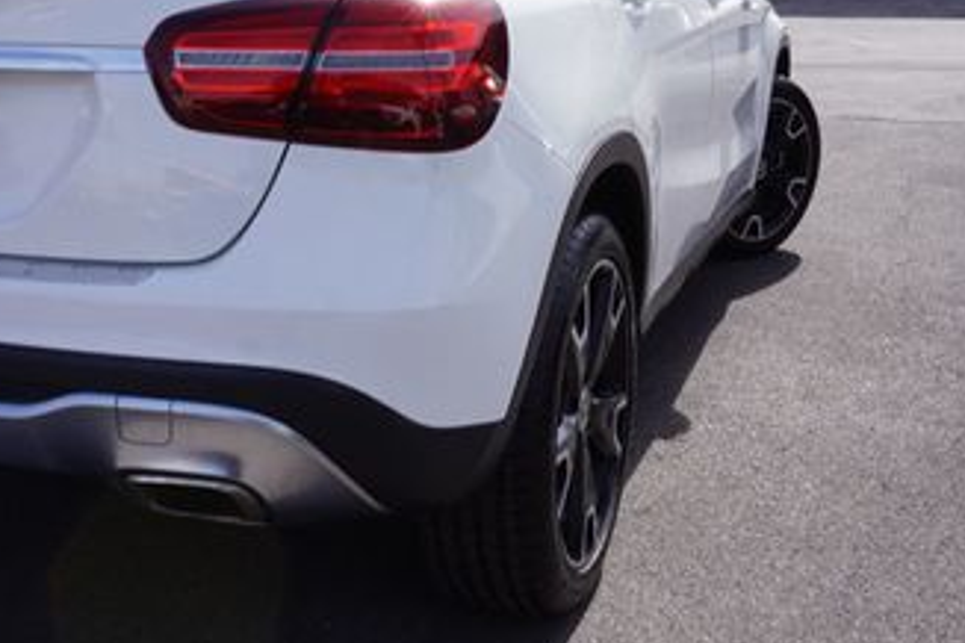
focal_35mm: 47
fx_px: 1260
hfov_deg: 41.7
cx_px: 378
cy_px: 112
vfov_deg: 28.0
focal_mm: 16
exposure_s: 1/100
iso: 100
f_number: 14
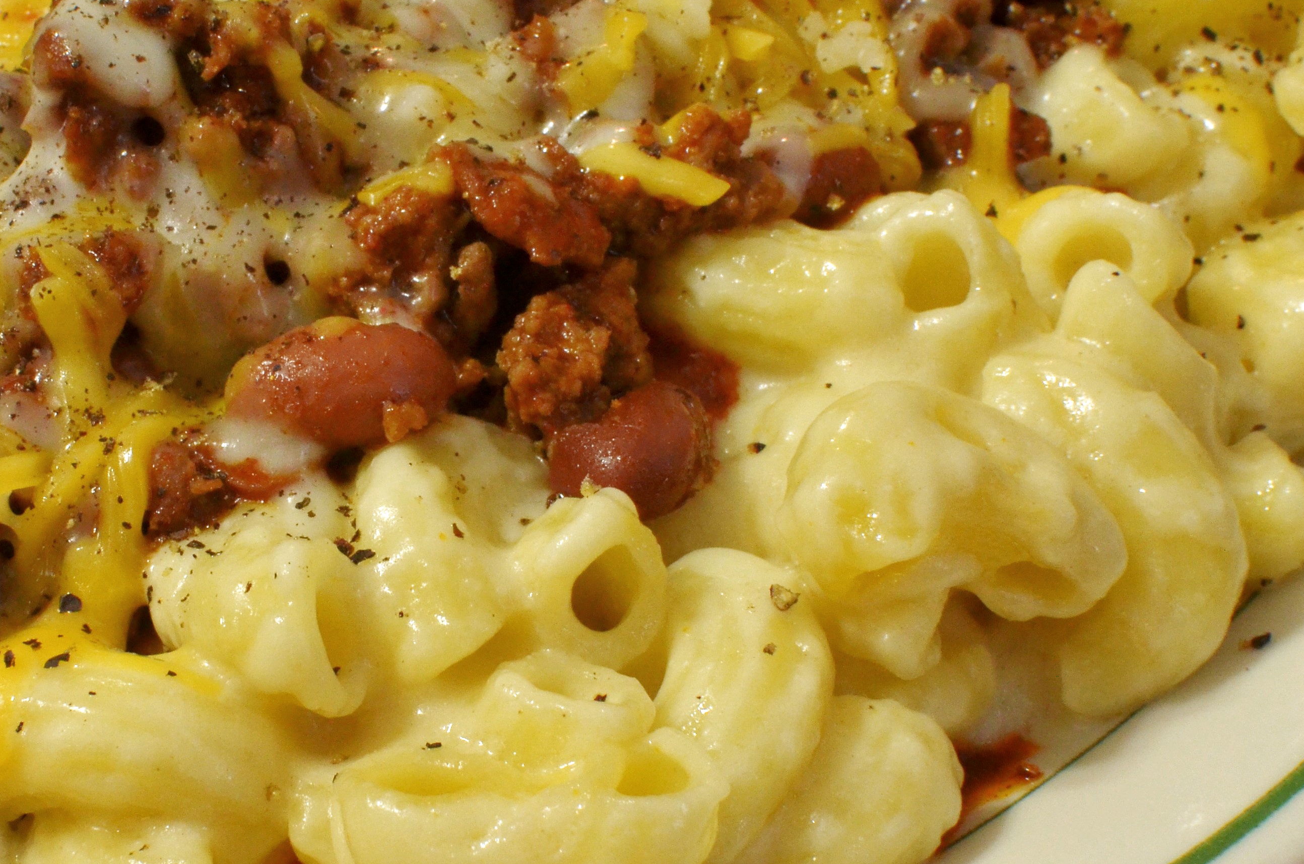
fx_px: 3613
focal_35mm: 100
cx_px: 322
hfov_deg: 20.3
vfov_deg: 13.6
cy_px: 439
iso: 1000
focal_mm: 35
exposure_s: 1/15
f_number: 11
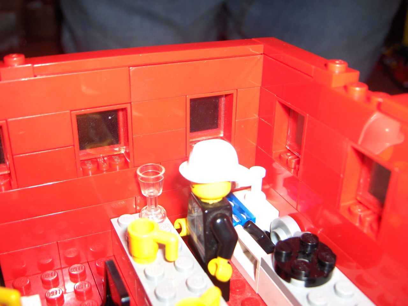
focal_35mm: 39
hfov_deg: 47.9
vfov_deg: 36.8
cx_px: 204
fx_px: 460
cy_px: 153
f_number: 4.8
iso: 100
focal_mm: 8
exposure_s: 1/60
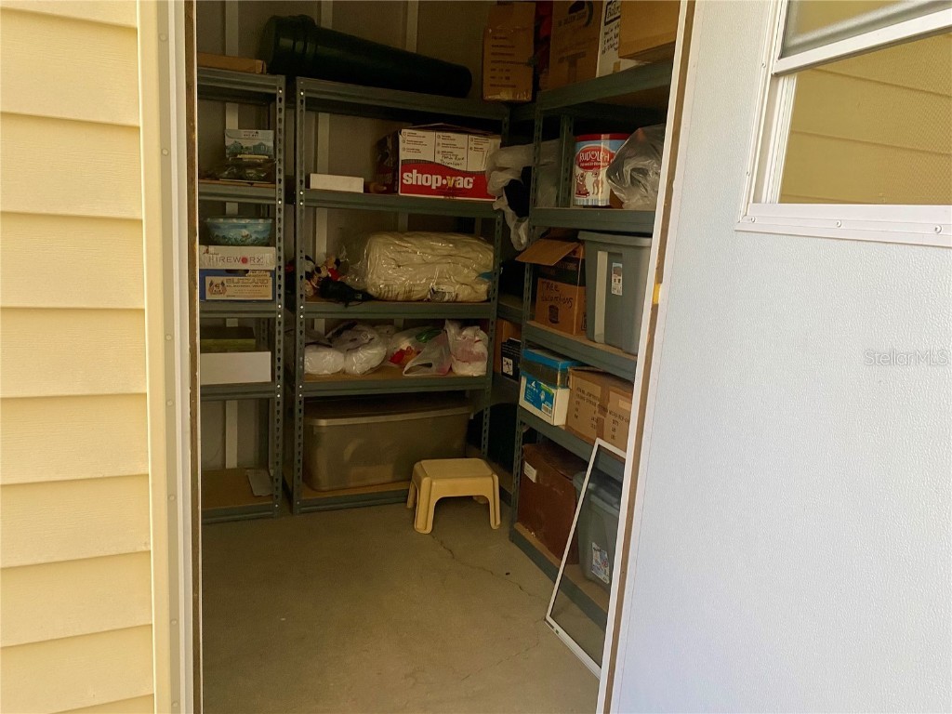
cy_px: 357
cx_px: 476
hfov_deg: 67.3
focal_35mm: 26
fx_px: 715
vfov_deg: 53.1
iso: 160
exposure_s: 1/60
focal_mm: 4.25
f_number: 1.8
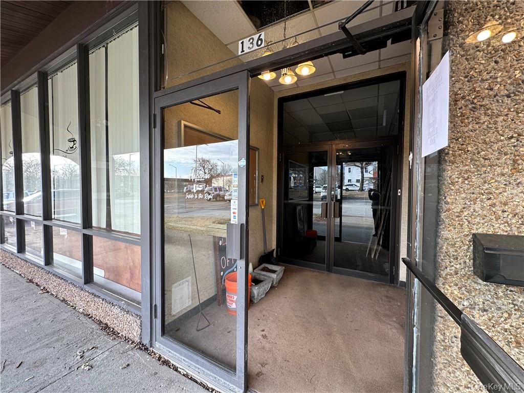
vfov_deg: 85.7
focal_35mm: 14
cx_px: 262
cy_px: 196
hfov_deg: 102.1
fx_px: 212
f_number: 2.2
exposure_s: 1/120
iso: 100
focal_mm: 2.22
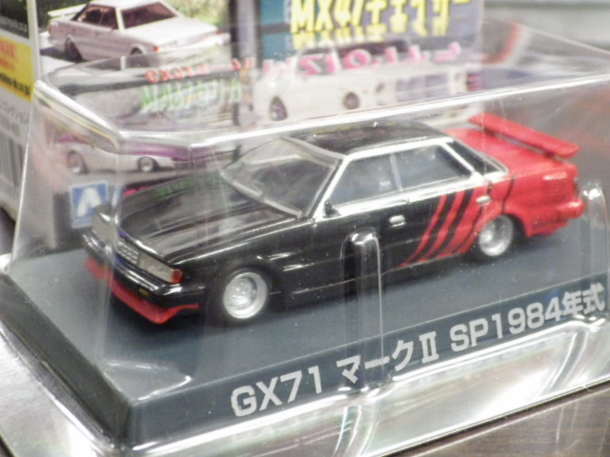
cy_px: 228
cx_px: 305
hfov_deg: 27.4
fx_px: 1251
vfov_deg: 20.7
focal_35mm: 71
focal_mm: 12.8
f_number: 4.2
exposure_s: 1/25
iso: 1250
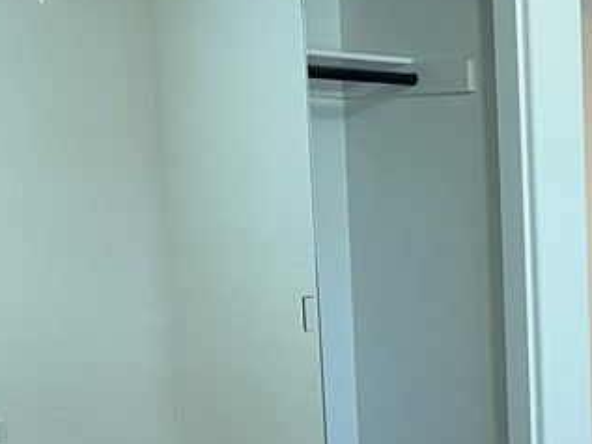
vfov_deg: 17.4
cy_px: 362
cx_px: 844
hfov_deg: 20.5
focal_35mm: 84
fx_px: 1437
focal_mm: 5.1
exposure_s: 1/60
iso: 200
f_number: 1.6
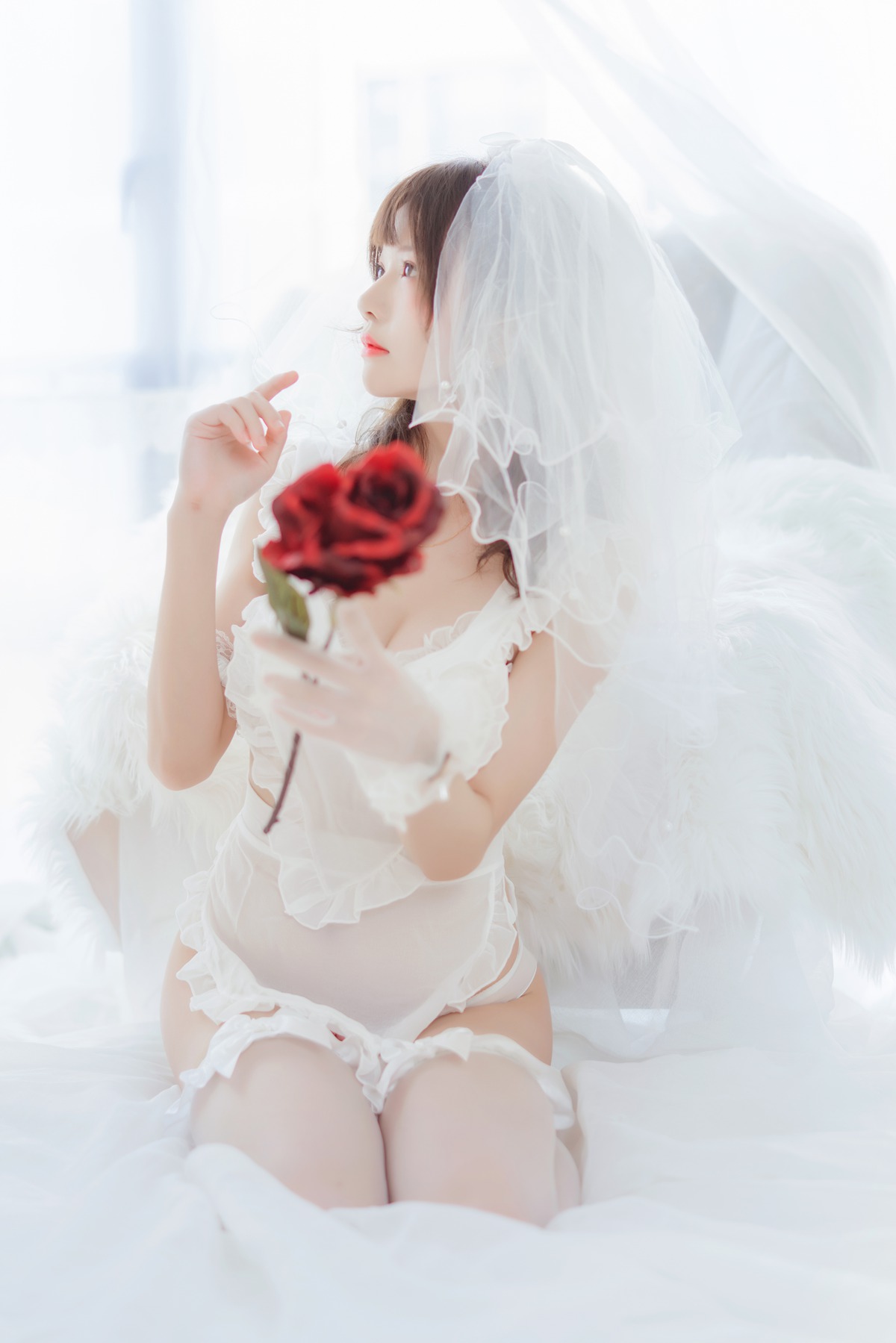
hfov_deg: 27.0
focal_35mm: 50
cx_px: 448
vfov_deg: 39.6
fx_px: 1866
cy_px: 672
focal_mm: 50
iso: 200
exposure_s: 1/200
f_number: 2
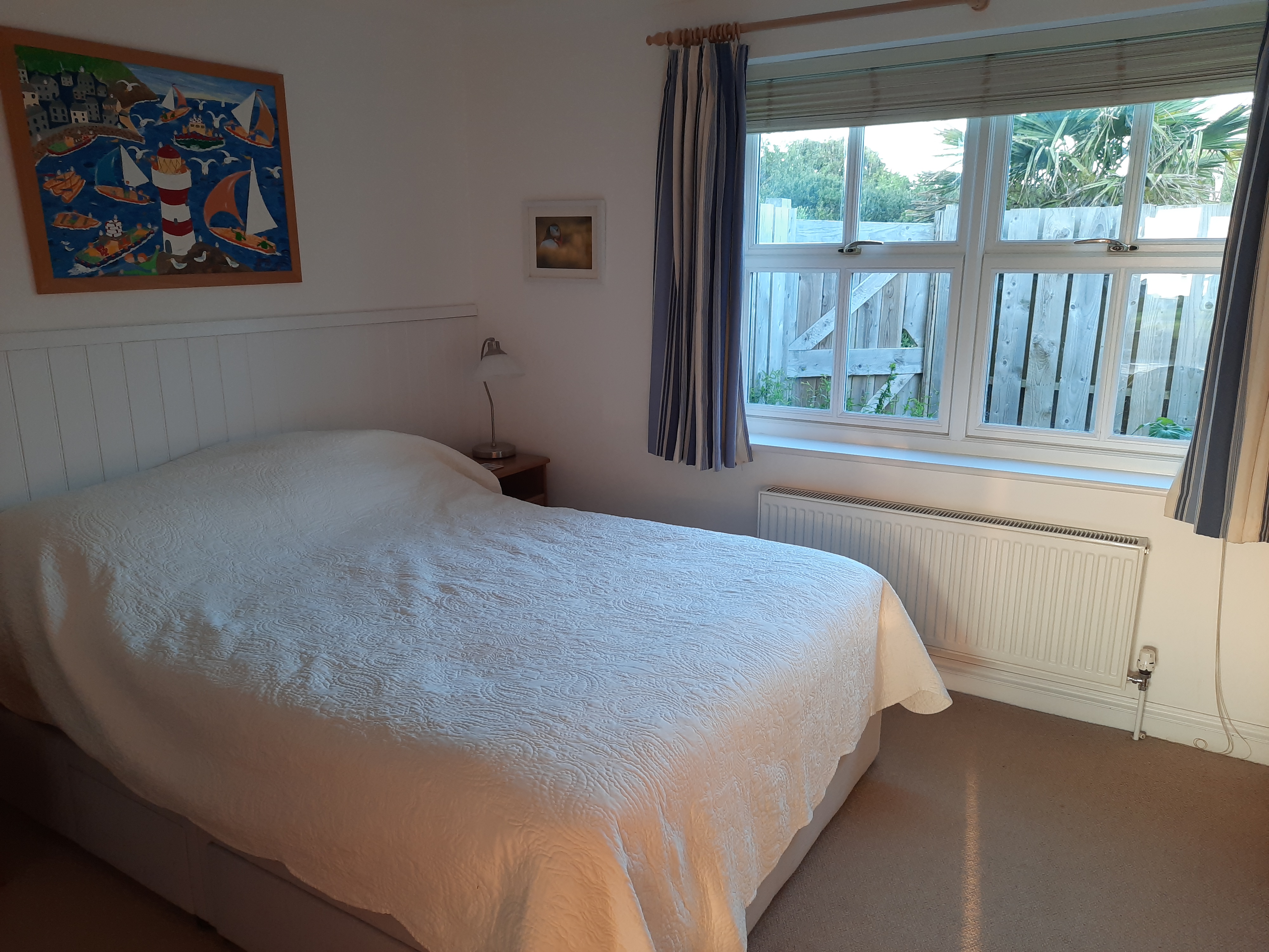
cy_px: 476
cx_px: 634
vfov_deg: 54.9
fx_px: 916
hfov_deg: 69.4
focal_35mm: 25
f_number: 2
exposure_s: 1/50
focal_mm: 4.6
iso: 125
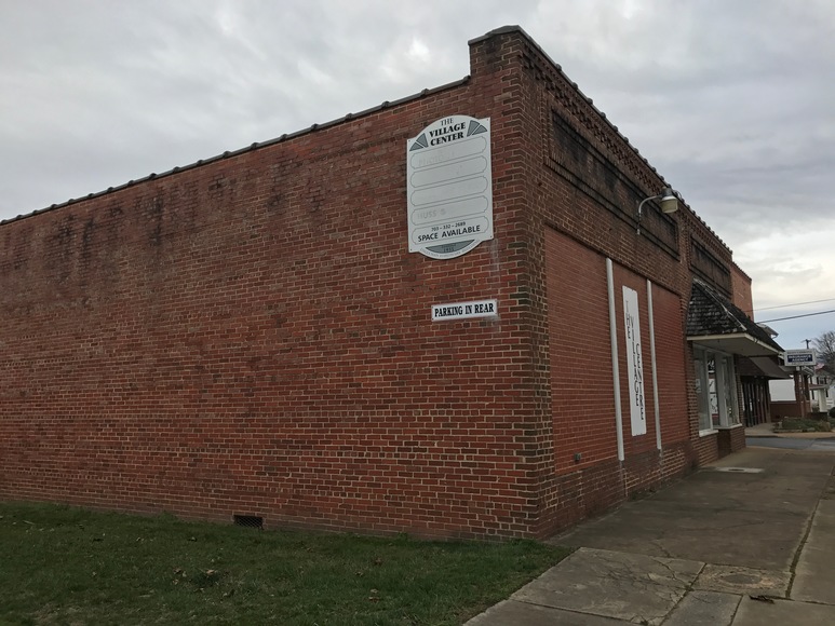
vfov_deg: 49.8
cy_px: 313
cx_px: 418
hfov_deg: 63.4
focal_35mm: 28
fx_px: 676
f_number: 1.8
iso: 20
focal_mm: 3.99
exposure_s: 1/921
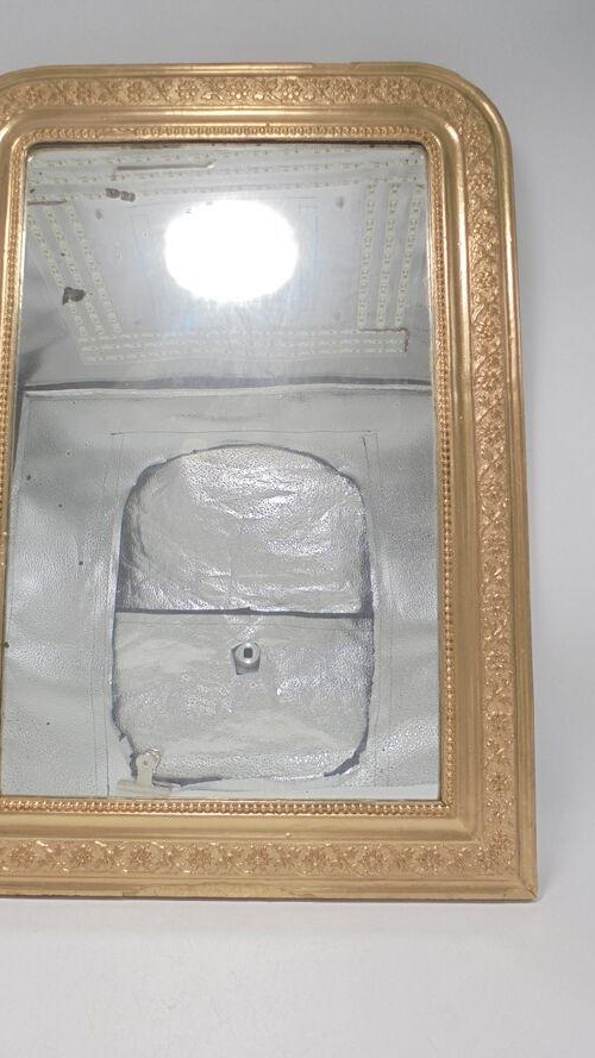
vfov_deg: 61.0
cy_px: 527
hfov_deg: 36.5
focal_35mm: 32
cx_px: 239
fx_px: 898
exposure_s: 1/60
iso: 100
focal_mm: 5.3
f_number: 3.7
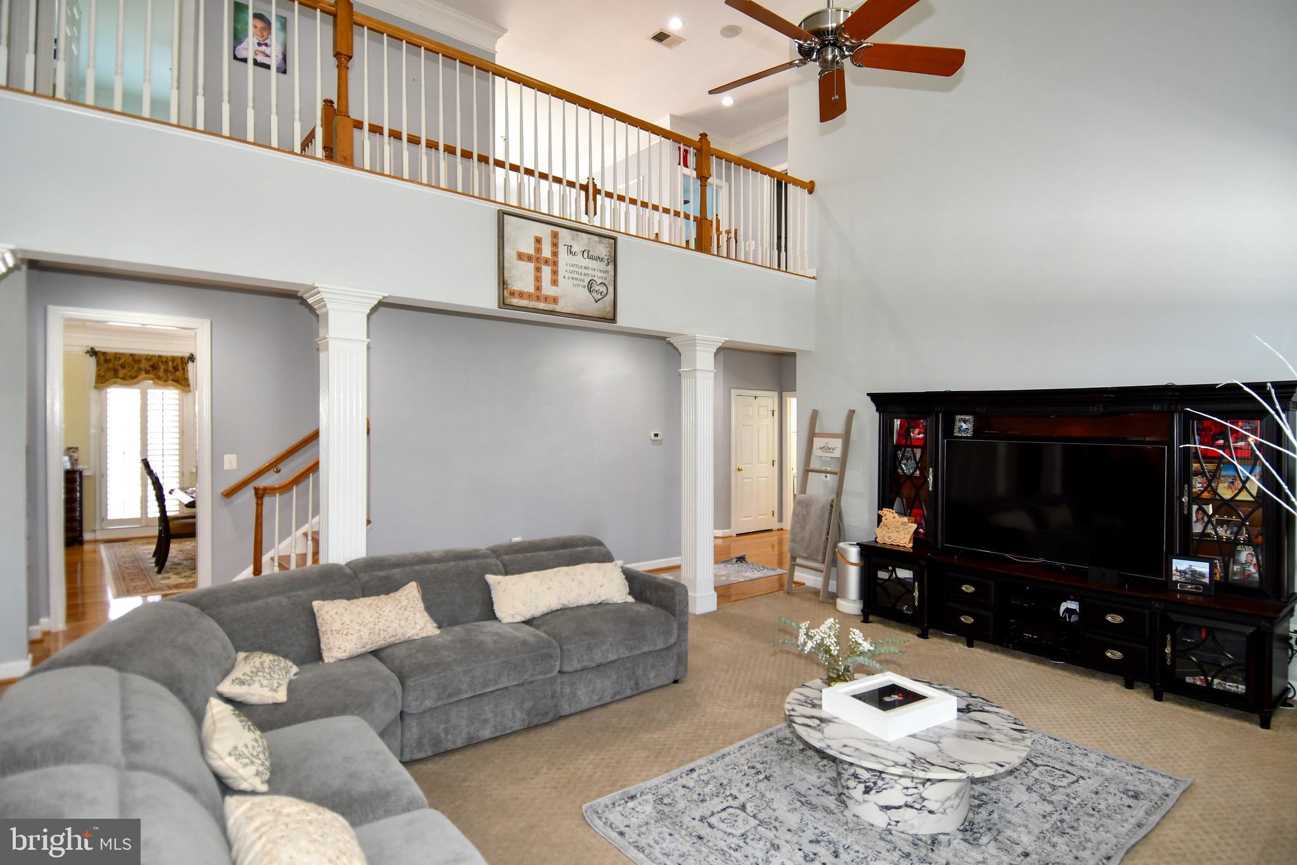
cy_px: 432
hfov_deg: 90.0
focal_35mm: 18
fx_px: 648
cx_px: 648
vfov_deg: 67.4
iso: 560
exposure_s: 1/60
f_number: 4
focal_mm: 12
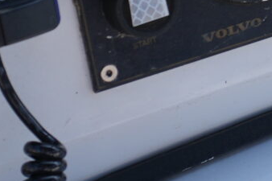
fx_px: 1072
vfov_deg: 9.2
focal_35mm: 142
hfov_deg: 13.7
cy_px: -142
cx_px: 388
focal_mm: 16
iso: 100
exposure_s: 1/250
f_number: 5
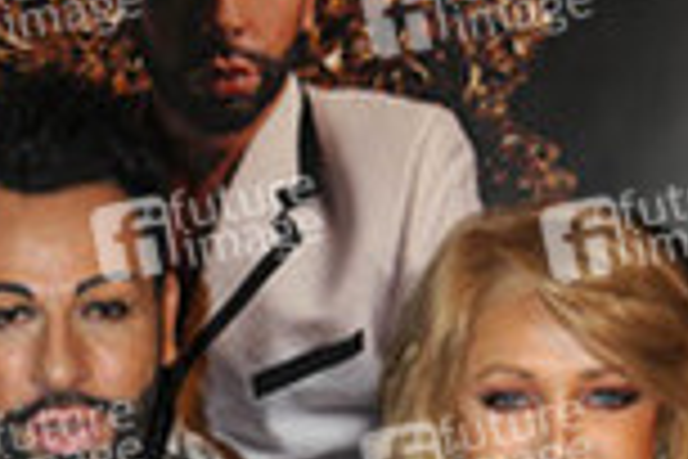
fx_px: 2542
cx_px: 88
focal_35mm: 133
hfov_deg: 15.3
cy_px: 567
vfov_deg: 10.1
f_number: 5.6
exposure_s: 1/100
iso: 1000
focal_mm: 45
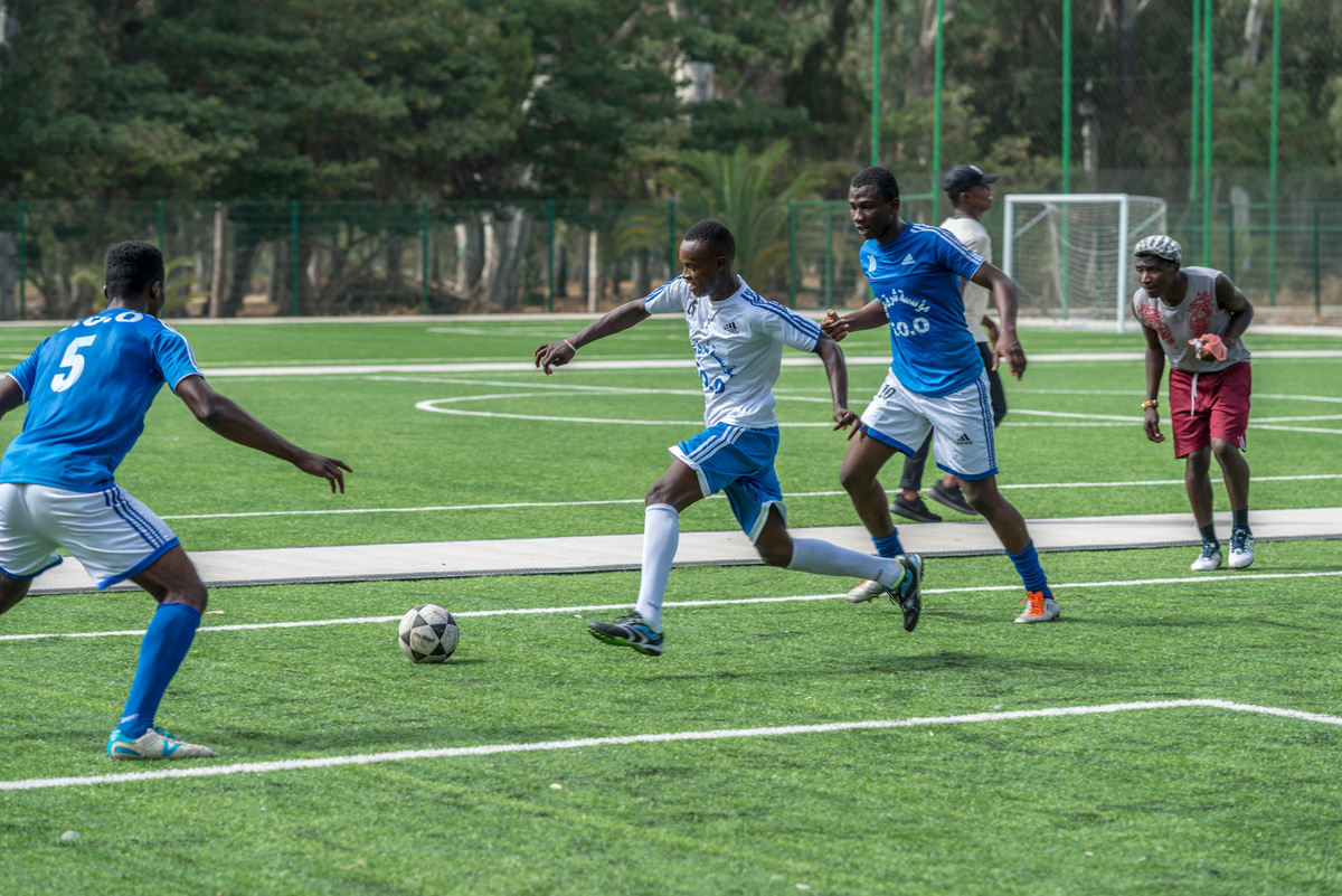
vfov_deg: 11.4
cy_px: 448
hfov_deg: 17.1
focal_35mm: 120
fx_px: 4475
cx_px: 671
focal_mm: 120
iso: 100
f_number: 5.6
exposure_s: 1/320
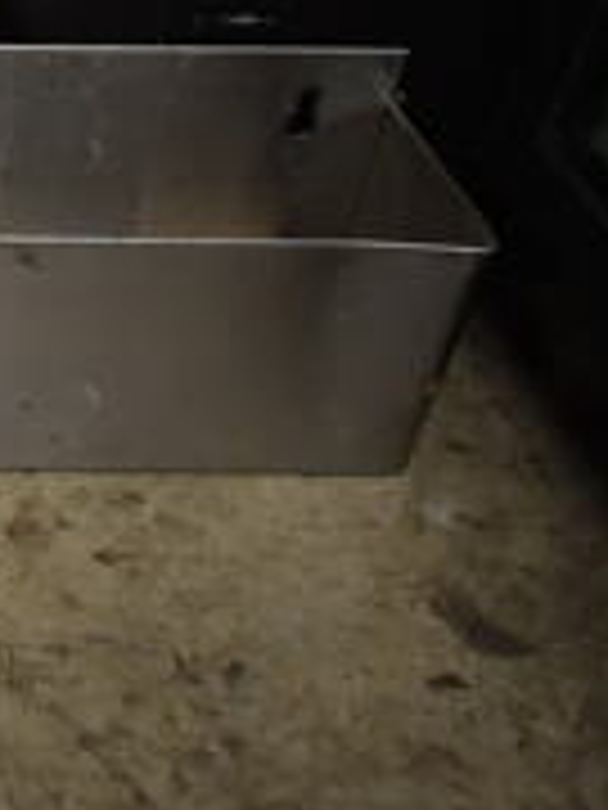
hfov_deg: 13.6
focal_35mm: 88
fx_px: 2061
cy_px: 230
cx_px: -703
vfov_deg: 22.1
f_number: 3.5
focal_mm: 18
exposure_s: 1/30
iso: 800
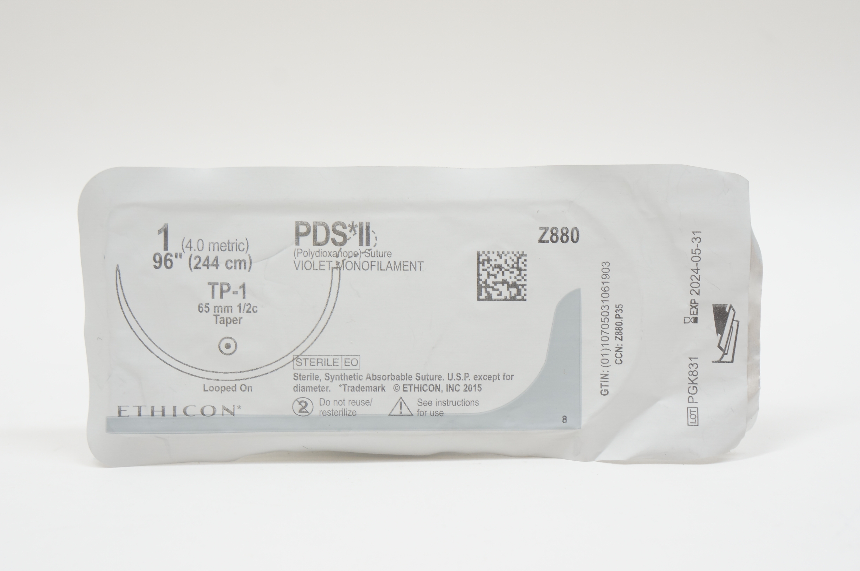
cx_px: 430
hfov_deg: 33.4
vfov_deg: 22.6
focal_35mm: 60
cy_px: 286
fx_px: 1432
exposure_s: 1/40
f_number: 7.1
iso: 400
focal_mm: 40
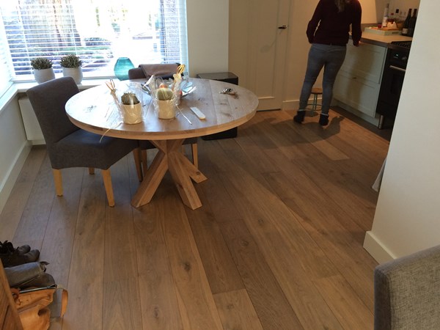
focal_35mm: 29
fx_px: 369
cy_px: 165
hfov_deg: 61.7
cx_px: 220
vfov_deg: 48.2
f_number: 2.2
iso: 125
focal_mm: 4.15
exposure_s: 1/33
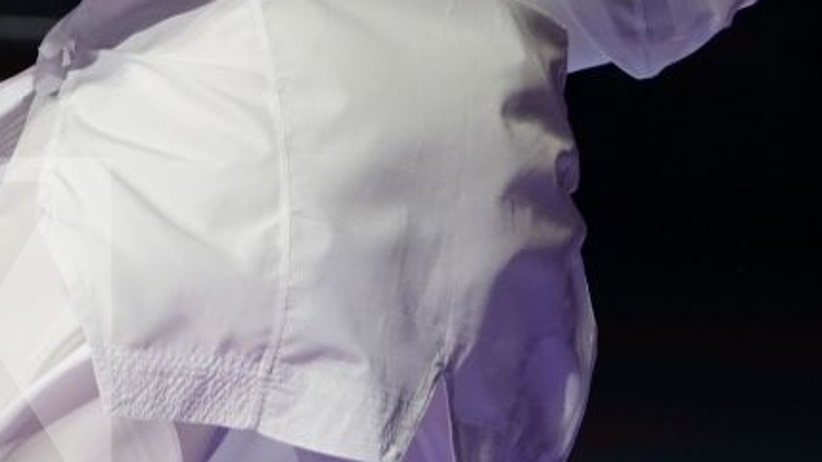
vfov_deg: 2.1
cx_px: -67
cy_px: -349
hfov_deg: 3.8
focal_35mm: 567
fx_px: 12355
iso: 1250
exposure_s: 1/1000
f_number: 2.8
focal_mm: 129
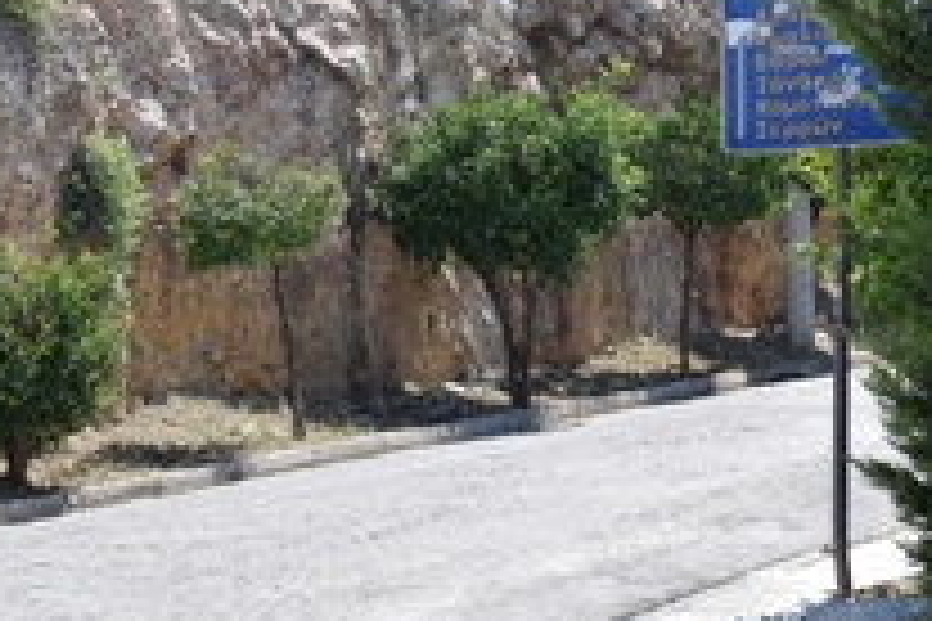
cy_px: 29
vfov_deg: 14.4
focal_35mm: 94
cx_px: 23
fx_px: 2435
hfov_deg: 21.0
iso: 200
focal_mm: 29
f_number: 9
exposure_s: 1/320
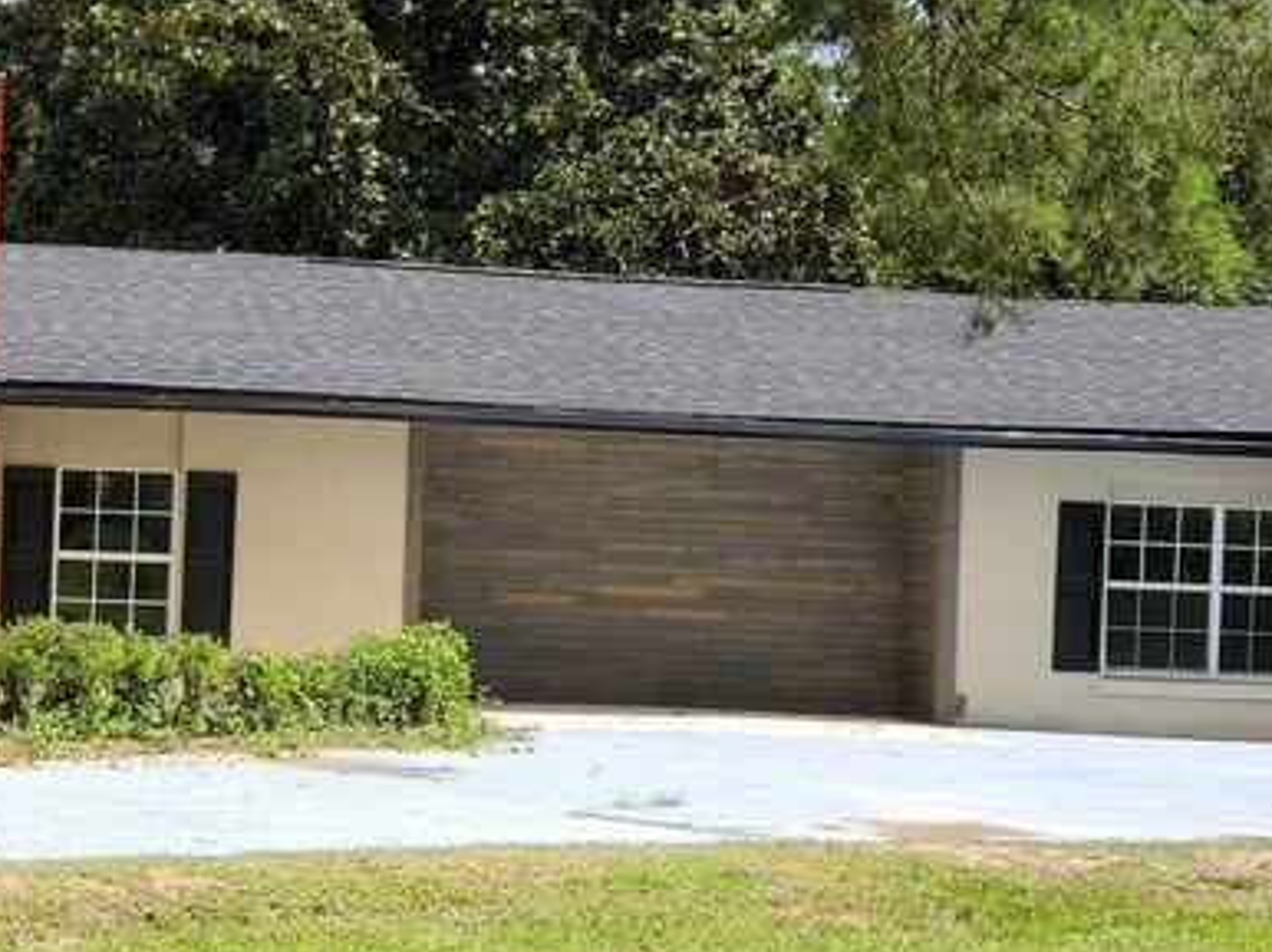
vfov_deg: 12.9
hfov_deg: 17.0
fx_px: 4223
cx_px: 331
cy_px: 415
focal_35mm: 115
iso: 50
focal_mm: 6
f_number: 2.4
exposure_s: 1/593
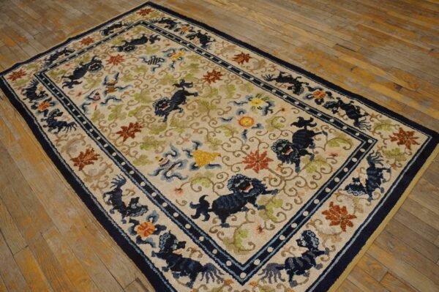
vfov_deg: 47.9
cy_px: 146
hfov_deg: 67.4
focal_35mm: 27
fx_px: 329
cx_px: 220
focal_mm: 18
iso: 500
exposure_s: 1/60
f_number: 4
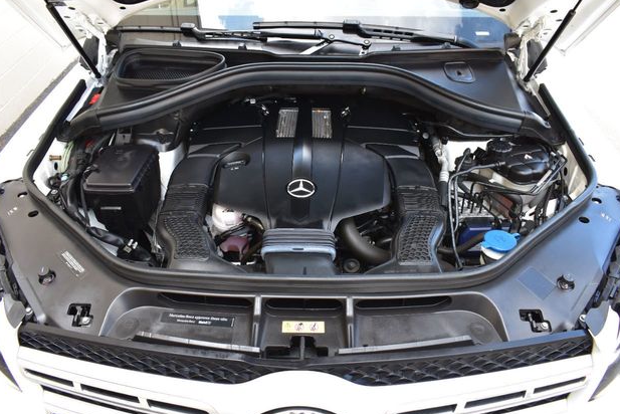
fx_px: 482
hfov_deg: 65.4
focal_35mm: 28
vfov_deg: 46.4
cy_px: 206
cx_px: 311
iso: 400
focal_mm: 18
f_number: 8
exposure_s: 1/60
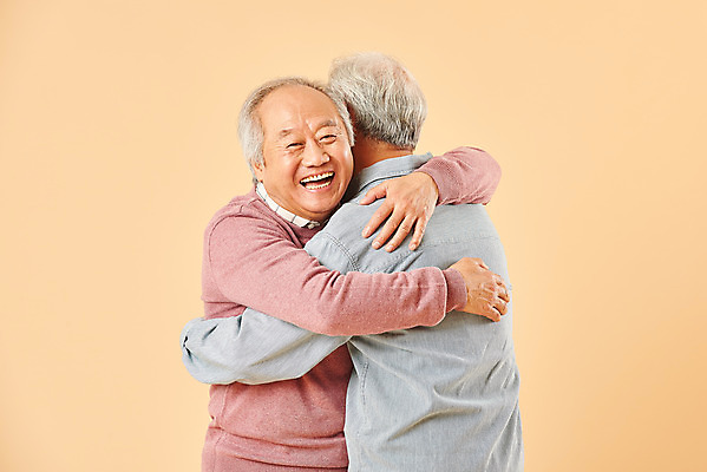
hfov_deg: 13.2
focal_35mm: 155
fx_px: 3045
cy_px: 236
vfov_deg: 8.9
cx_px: 354
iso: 100
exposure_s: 1/125
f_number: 8
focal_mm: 155
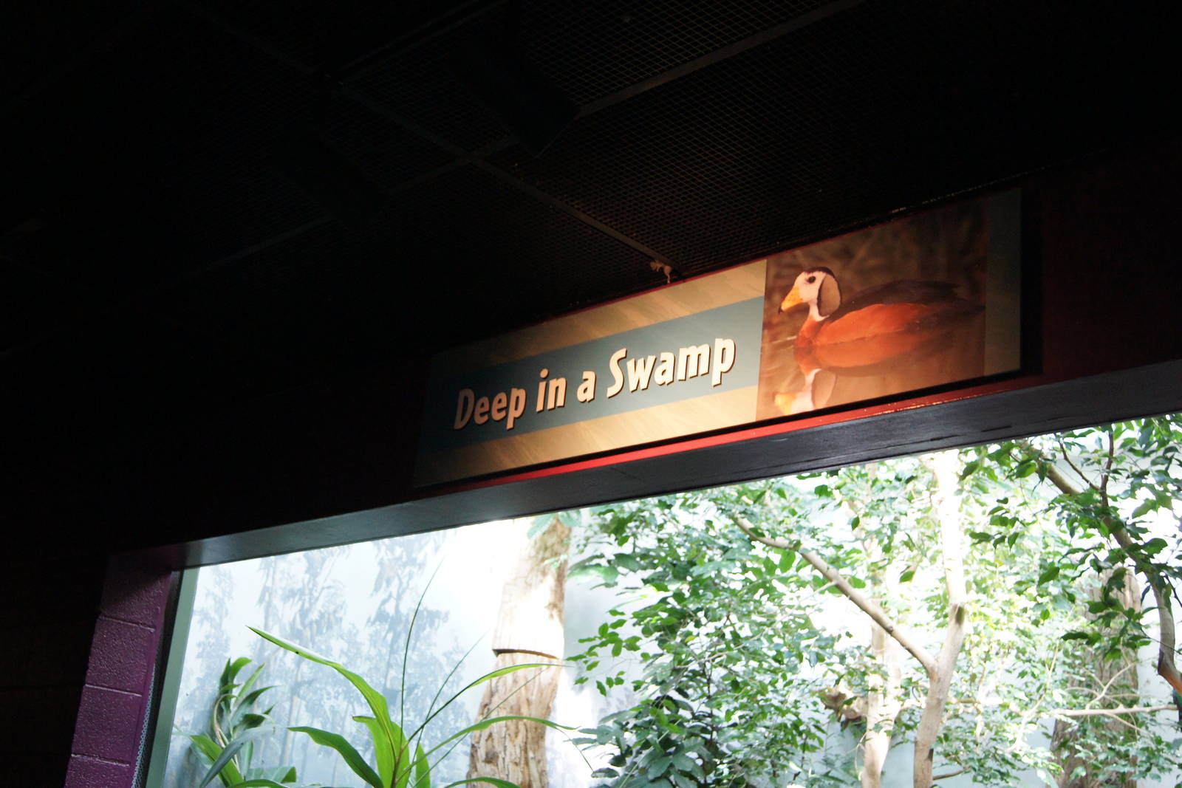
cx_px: 591
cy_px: 394
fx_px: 1379
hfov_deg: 46.4
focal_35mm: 42
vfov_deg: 31.9
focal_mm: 28
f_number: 4.5
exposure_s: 1/30
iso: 1600
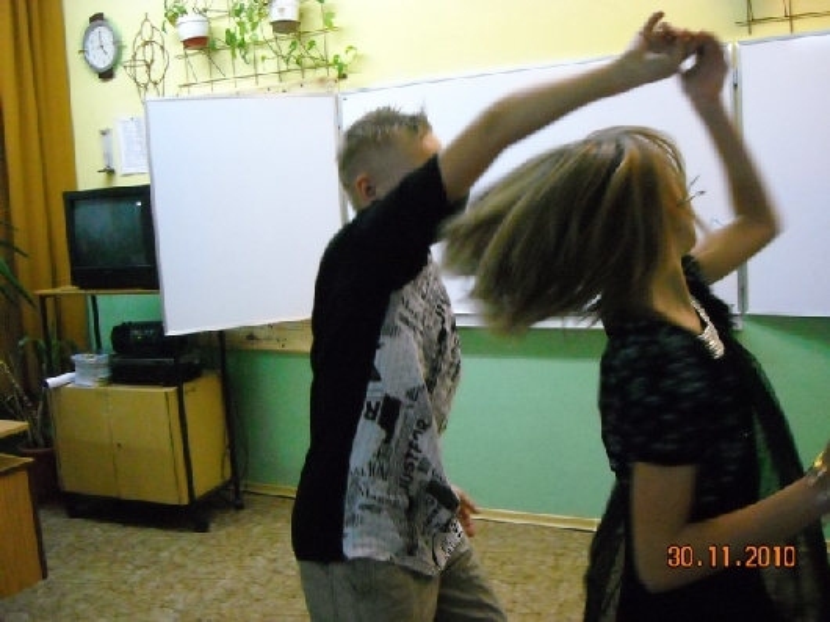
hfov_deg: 52.6
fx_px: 839
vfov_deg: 40.7
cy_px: 311
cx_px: 415
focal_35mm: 35
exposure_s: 1/67
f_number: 2.8
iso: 800
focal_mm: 5.7
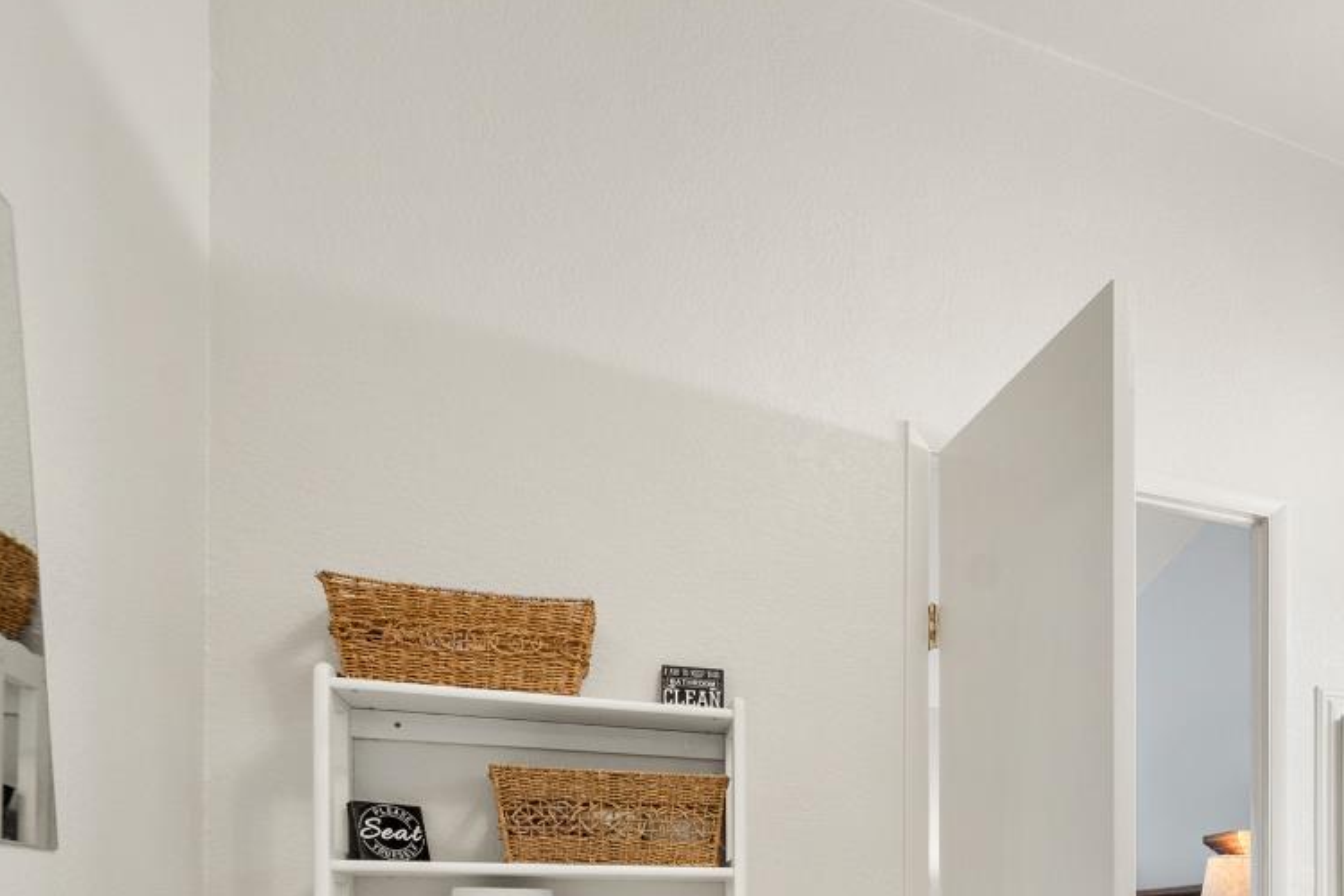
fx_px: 1120
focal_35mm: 30
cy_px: 876
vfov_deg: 39.1
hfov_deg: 51.6
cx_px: 1297
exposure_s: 1/5
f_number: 8
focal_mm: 10
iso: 320
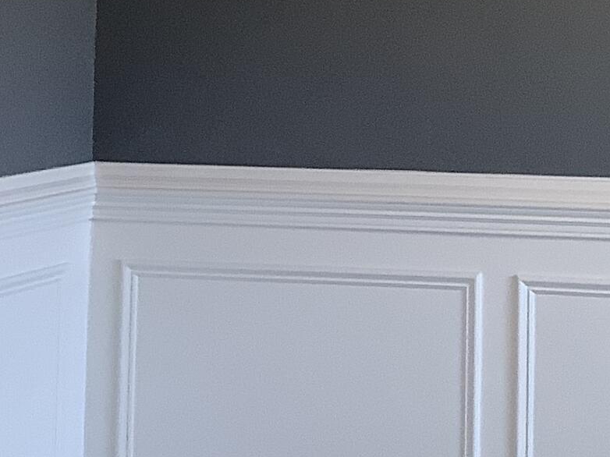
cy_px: -131
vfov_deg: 12.1
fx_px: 2096
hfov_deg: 16.2
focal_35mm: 119
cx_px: 633
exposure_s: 1/120
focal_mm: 3.3
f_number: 2.4
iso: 100
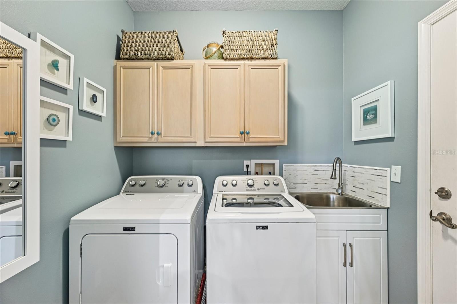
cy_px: 152
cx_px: 228
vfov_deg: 81.1
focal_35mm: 14
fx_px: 178
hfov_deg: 104.3
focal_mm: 14
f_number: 8
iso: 400
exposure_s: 1/8
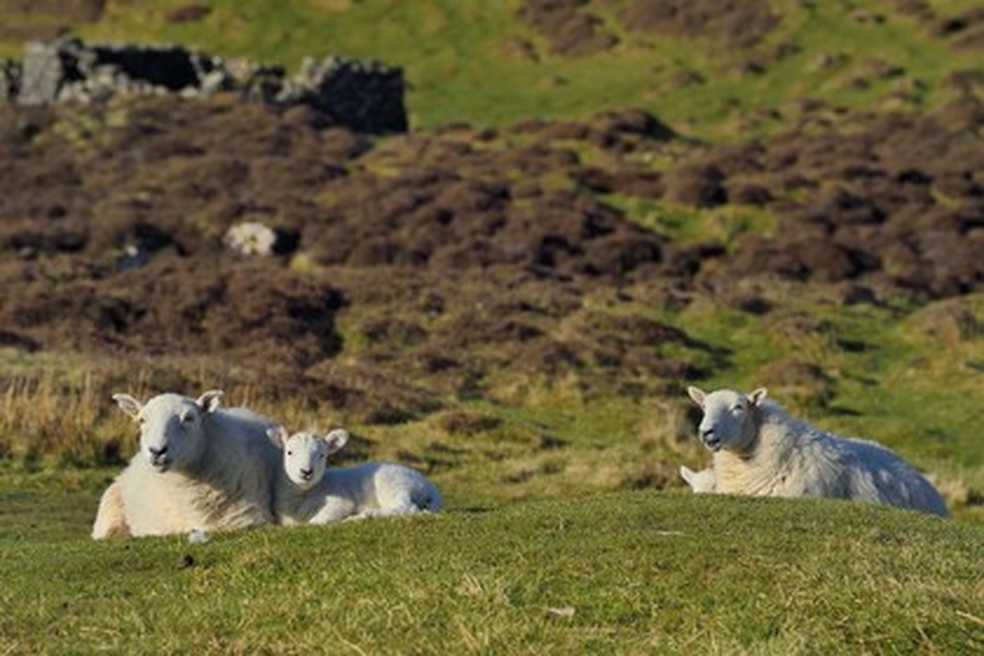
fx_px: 5466
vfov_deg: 6.9
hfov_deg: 10.3
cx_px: 492
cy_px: 328
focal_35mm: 200
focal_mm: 200
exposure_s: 1/500
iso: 200
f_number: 8
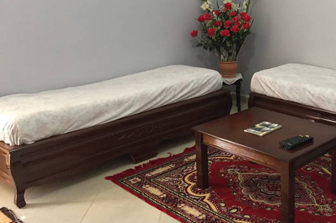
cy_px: 97
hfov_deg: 41.4
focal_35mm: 46
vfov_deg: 29.2
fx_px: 429
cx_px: 255
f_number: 2.2
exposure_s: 1/33
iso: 200
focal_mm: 4.15
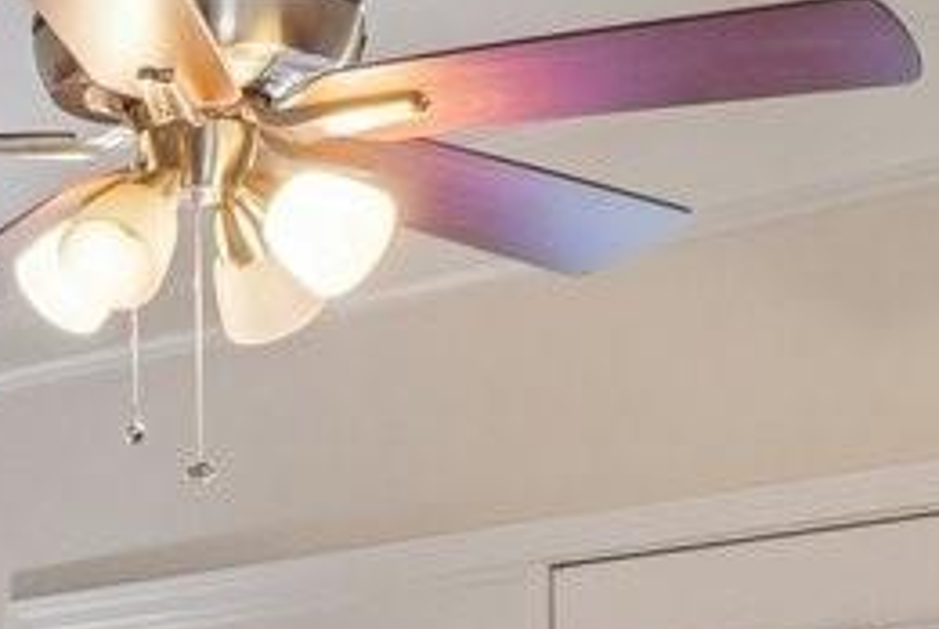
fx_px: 3081
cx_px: -748
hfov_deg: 15.1
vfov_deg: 10.9
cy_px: 1119
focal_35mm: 118
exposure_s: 1/8
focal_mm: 10
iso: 400
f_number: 8
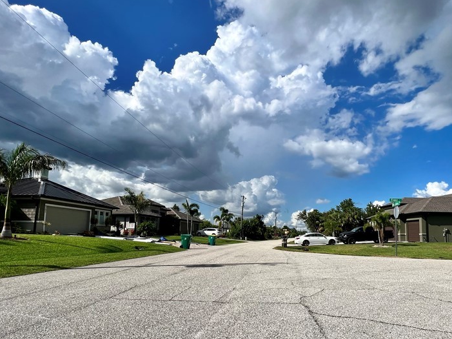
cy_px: 213
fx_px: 248
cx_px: 253
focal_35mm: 19
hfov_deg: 84.3
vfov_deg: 67.5
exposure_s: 1/3040
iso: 32
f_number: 1.8
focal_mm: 1.57
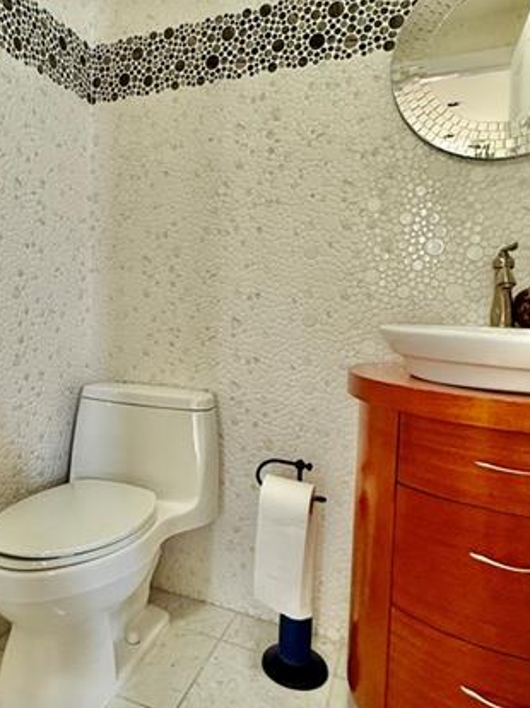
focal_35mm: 26
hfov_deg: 51.8
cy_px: 325
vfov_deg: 67.2
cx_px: 168
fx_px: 531
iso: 320
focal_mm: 2.22
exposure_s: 1/60
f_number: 2.2
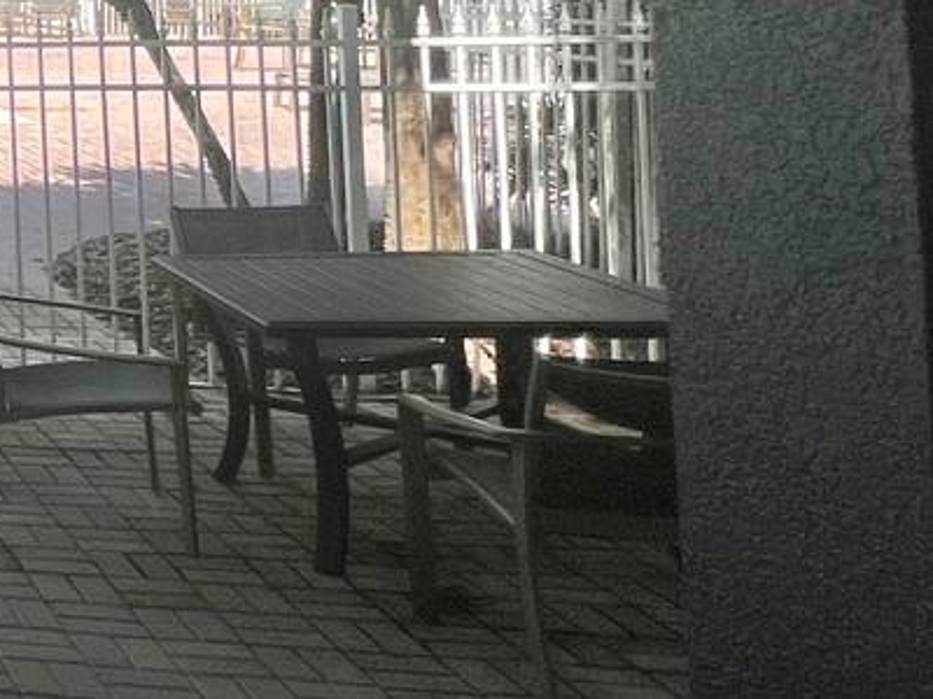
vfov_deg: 26.0
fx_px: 1402
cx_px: -819
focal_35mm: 52
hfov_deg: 21.0
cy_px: -63
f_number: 1.8
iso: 32
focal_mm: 1.57
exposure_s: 1/1698
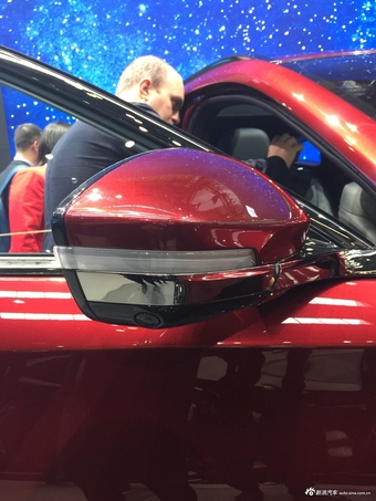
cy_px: 250
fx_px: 420
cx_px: 188
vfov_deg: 61.6
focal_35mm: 29
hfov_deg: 48.2
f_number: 2.2
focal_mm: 4.15
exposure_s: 1/17
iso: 50
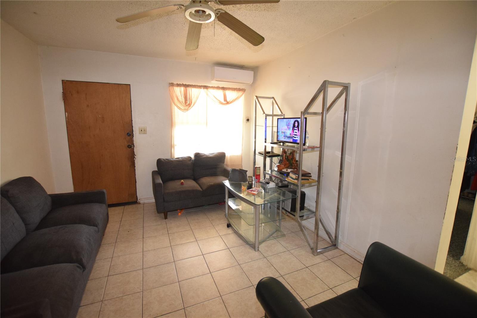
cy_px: 159
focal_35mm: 15
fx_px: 199
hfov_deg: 100.4
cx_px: 238
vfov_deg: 77.3
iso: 2500
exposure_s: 1/60
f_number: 3.5
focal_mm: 10
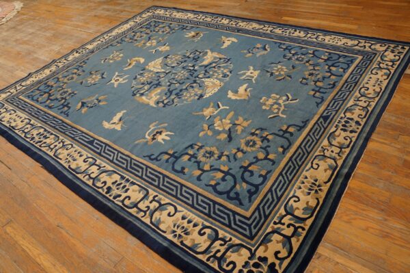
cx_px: 205
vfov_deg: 45.6
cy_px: 136
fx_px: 324
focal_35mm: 28
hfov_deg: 64.6
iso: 800
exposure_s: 1/60
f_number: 4
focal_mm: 19
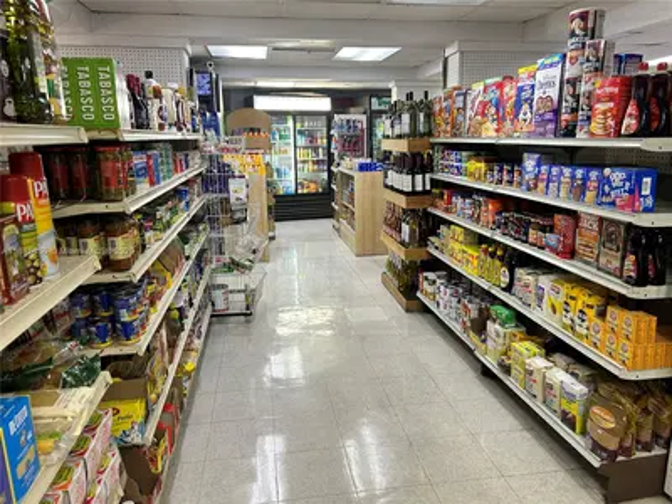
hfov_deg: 67.3
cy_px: 252
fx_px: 505
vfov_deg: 53.1
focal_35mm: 26
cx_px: 336
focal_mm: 5.7
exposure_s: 1/60
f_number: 1.5
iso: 80
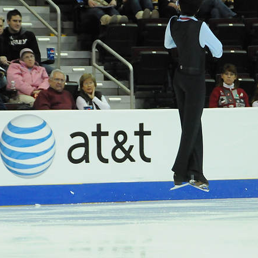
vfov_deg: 5.8
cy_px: 105
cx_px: 182
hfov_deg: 5.8
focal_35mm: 302
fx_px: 2547
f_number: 5.6
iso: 3200
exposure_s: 1/1000
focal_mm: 130
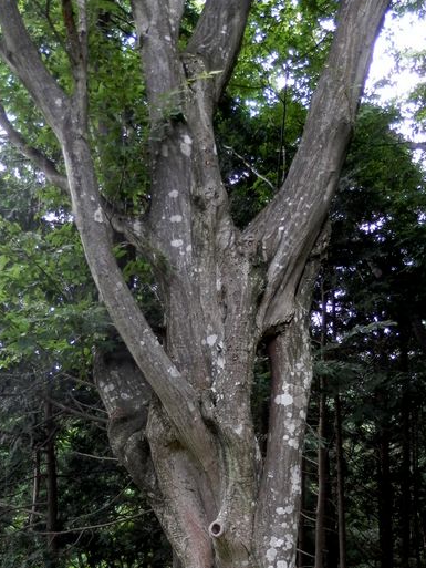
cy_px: 407
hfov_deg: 36.8
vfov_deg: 46.6
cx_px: 236
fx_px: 640
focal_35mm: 39
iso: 80
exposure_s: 1/30
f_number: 3
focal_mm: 4.5
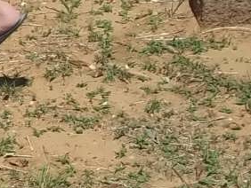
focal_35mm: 136
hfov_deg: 13.2
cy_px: 86
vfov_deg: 10.9
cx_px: -184
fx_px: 987
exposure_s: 1/800
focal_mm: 5.7
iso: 80
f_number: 5.5
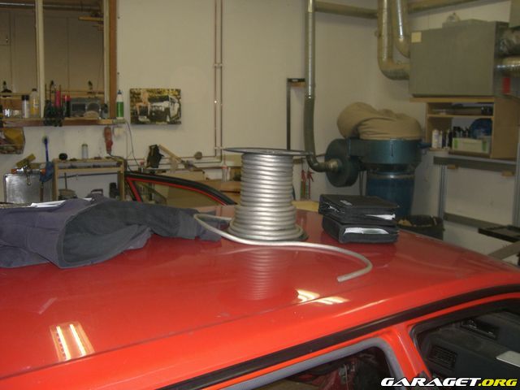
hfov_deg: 49.0
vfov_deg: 37.7
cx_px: 260
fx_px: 571
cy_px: 195
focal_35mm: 38
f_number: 2.7
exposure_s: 1/60
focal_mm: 6.2
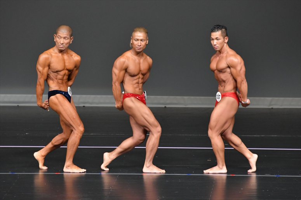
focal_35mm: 345
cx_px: 150
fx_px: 2883
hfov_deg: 6.0
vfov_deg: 4.0
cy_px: 100
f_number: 5.6
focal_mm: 230
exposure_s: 1/400
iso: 4000
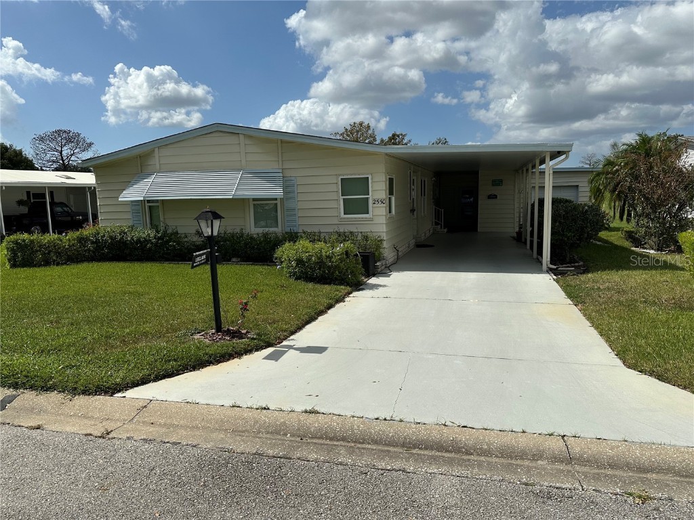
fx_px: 481
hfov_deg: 71.6
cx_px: 347
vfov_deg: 56.8
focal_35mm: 24
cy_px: 260
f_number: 1.78
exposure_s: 1/10753
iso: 80
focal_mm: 6.86
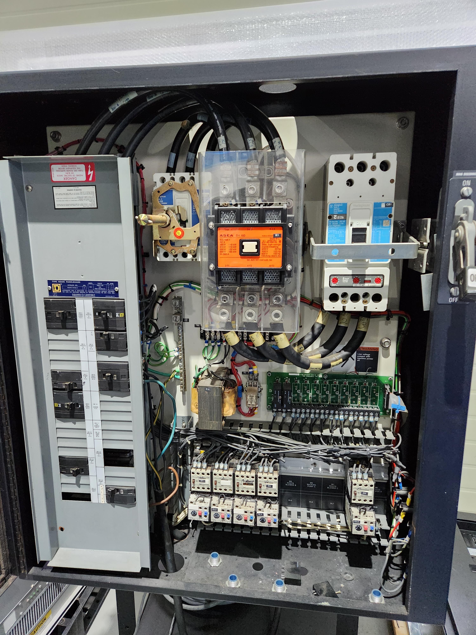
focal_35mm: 23
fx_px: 422
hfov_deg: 58.9
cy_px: 318
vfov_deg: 73.9
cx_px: 238
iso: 1000
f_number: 1.8
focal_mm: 5.4
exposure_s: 1/120
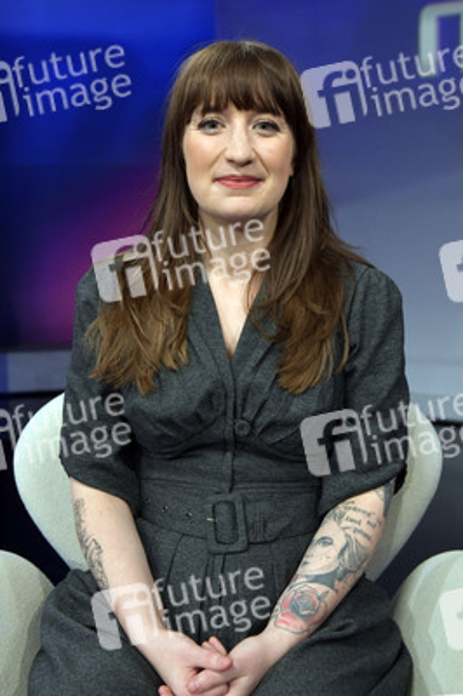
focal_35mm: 42
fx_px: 812
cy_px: 348
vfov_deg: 46.4
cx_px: 232
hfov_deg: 31.8
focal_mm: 42
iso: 1600
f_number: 5
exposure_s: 1/250
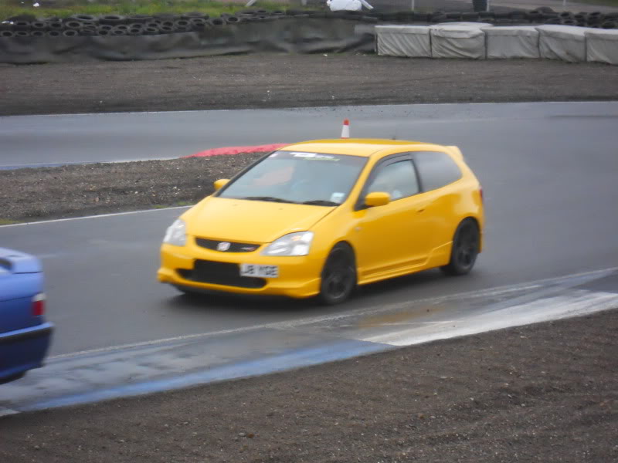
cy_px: 232
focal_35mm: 140
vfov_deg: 10.6
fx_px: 2499
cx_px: 309
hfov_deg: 14.1
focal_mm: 25
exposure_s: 1/160
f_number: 6.6
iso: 800
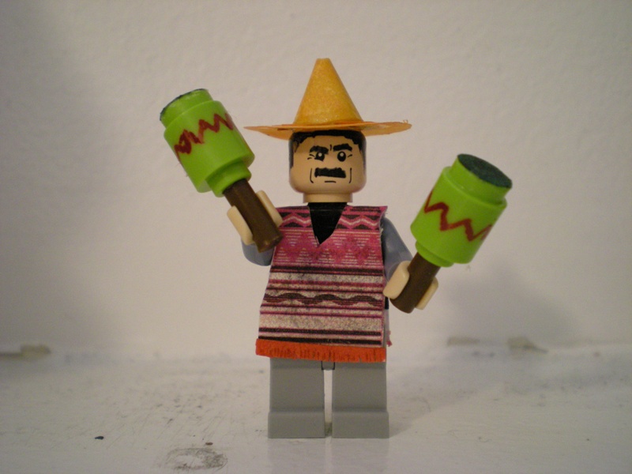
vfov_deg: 37.7
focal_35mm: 38
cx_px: 316
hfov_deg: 49.0
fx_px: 694
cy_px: 237
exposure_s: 1/8
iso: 369
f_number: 3.1
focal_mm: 6.3
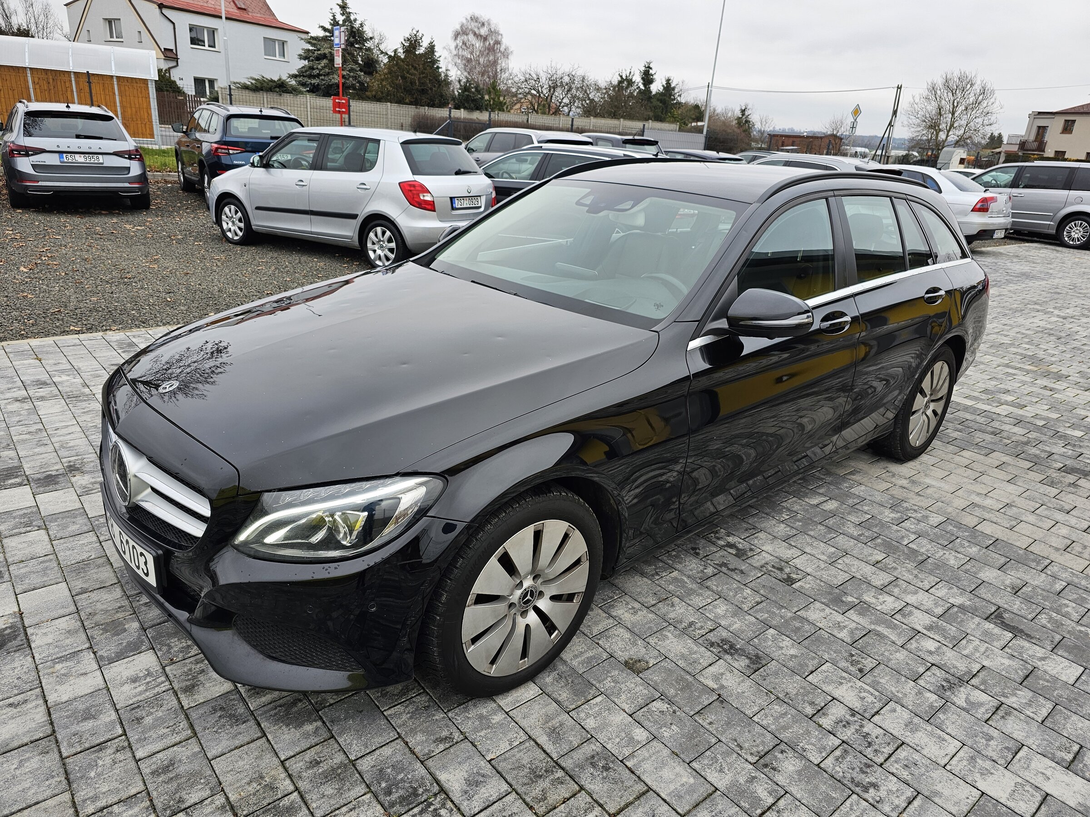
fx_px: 724
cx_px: 545
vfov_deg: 58.9
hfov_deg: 73.9
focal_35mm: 23
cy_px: 408
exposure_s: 1/180
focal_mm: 6.3
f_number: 1.7
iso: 32
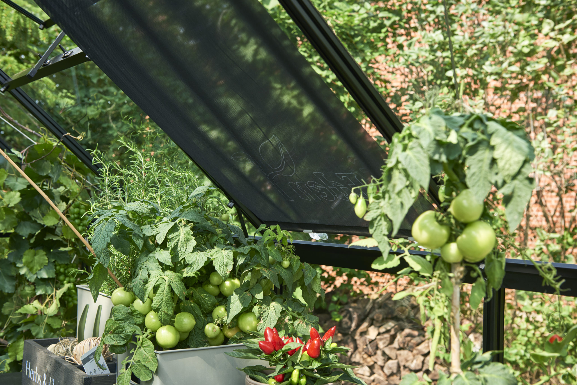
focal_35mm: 45
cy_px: 192
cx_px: 288
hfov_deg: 43.6
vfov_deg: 29.9
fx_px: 721
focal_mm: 45
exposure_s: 1/160
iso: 100
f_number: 7.1
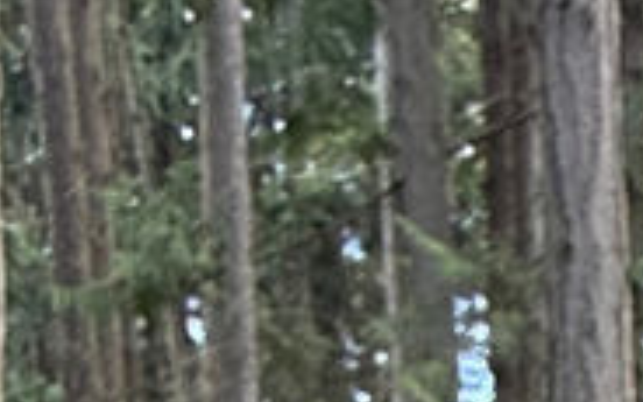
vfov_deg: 5.6
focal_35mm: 166
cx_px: 1513
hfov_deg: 10.8
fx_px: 2909
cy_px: 2094
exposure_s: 1/99
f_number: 2.2
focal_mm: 2.22
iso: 125
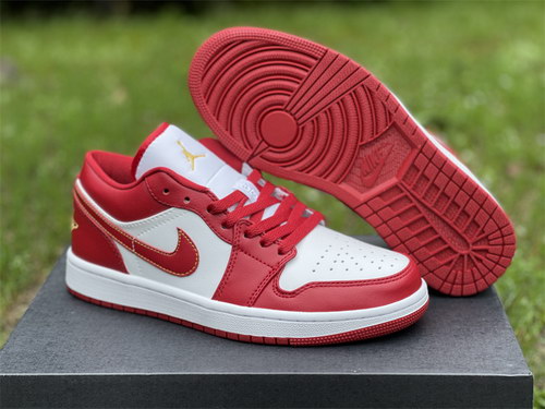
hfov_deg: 30.3
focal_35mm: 64
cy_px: 204
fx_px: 1008
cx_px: 272
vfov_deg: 22.9
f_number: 2.2
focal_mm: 7.5
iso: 32
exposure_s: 1/359
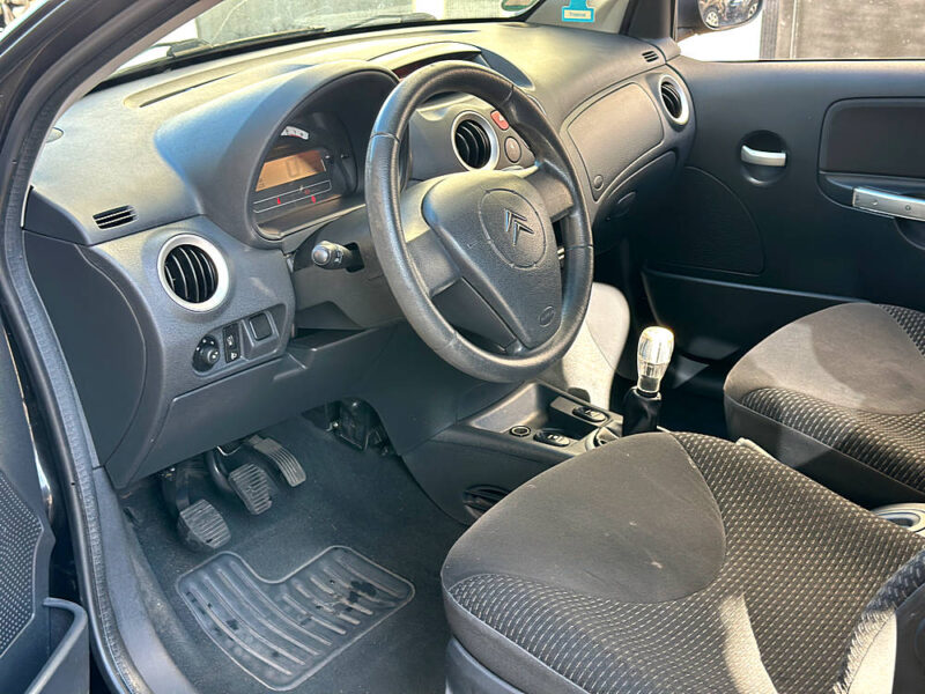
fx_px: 1283
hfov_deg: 39.7
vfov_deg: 30.3
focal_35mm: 48
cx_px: 462
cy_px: 347
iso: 80
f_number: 1.78
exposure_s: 1/121
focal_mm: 6.86
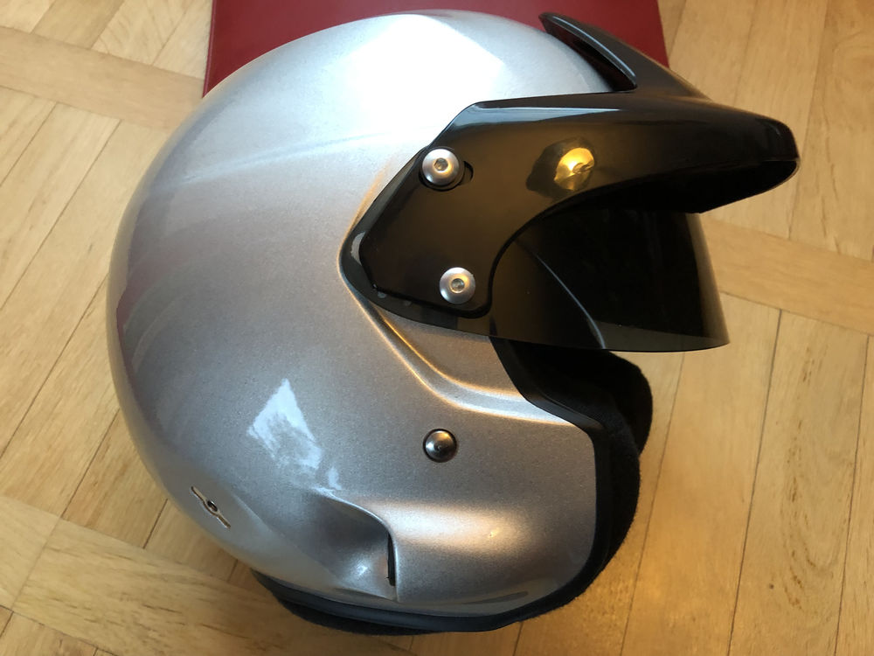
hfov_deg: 63.4
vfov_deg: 49.7
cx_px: 437
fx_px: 707
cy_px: 328
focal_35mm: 28
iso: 100
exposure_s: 1/11
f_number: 1.8
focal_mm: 3.99
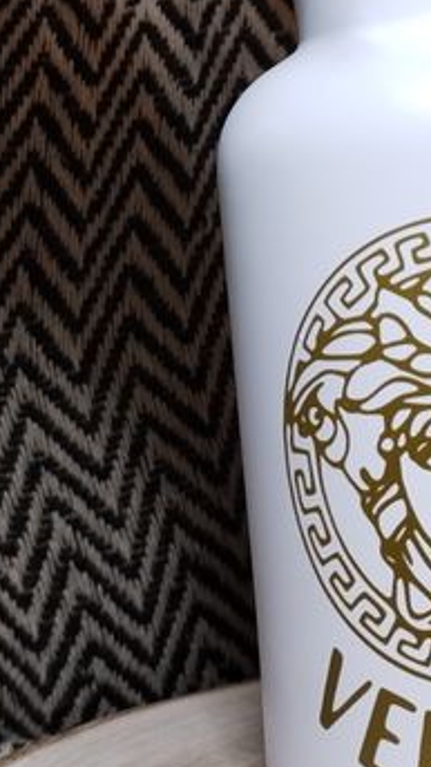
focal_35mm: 92
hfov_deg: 13.1
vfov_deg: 22.6
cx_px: 346
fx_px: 1869
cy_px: 89
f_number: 1.8
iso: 234
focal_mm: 4.75
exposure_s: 1/50
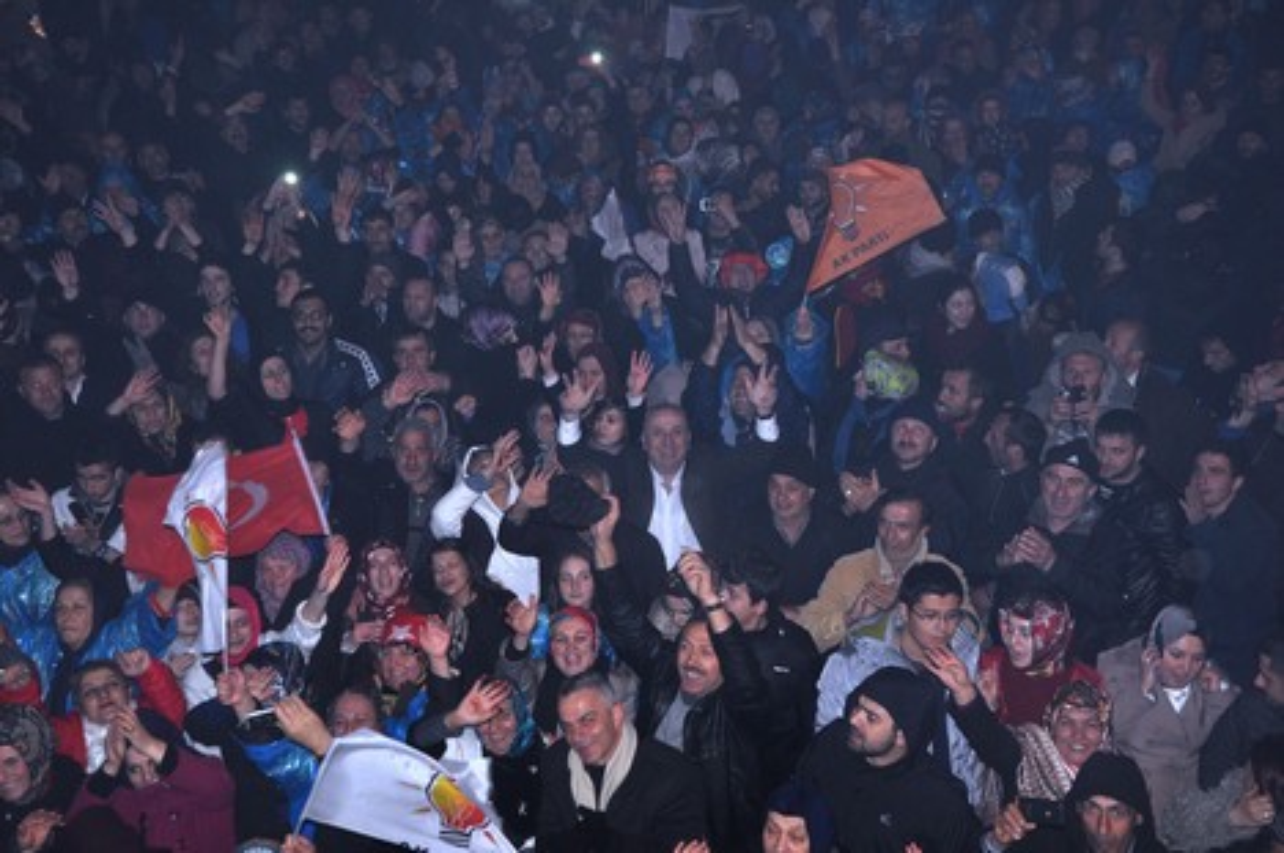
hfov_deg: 46.4
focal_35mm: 42
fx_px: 1496
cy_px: 426
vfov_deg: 31.8
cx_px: 642
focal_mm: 28
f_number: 4.2
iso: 200
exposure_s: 1/60
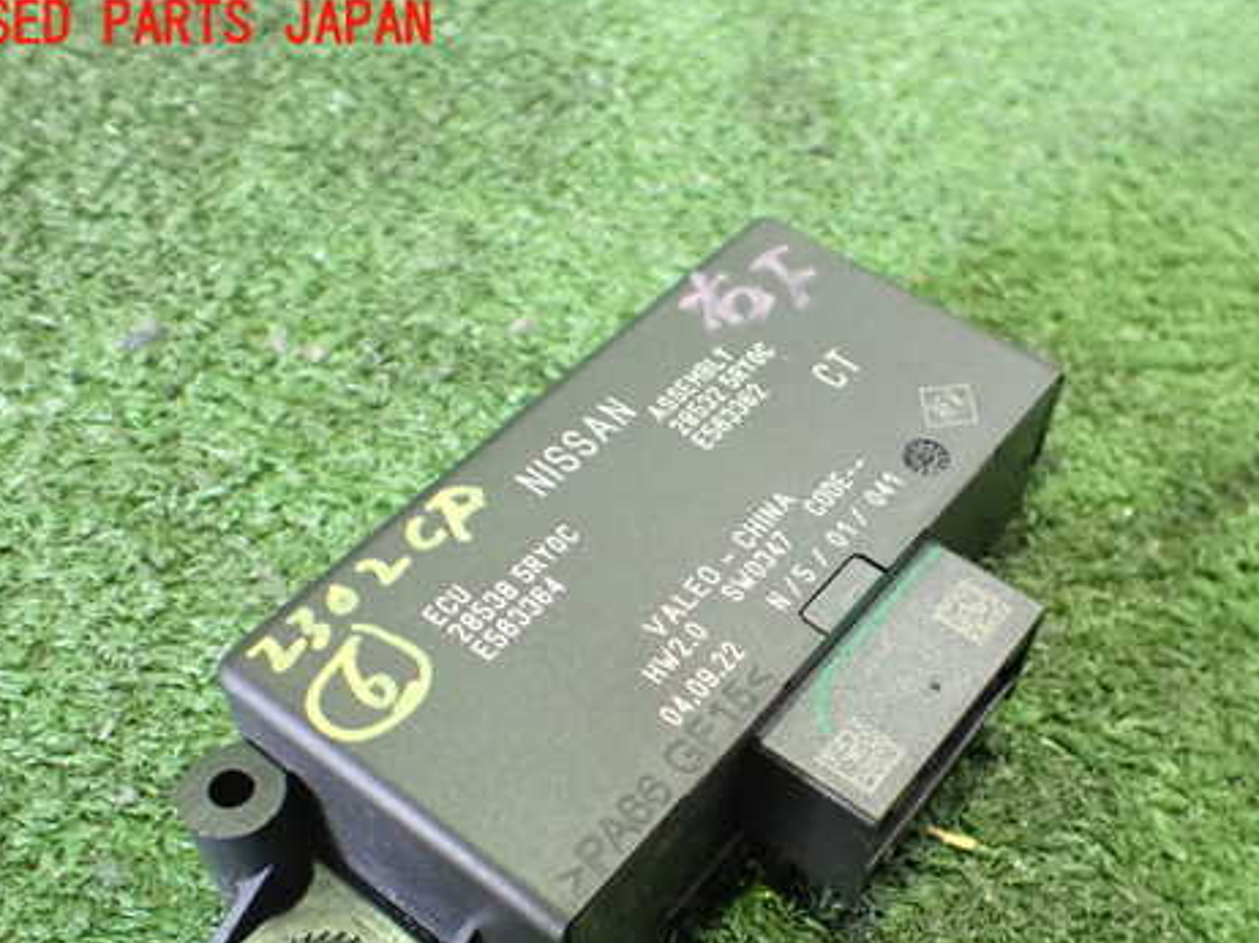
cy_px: 605
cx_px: 755
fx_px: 1418
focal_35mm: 39
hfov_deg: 47.6
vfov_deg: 36.5
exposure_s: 1/30
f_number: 2.3
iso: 1250
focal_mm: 5.4
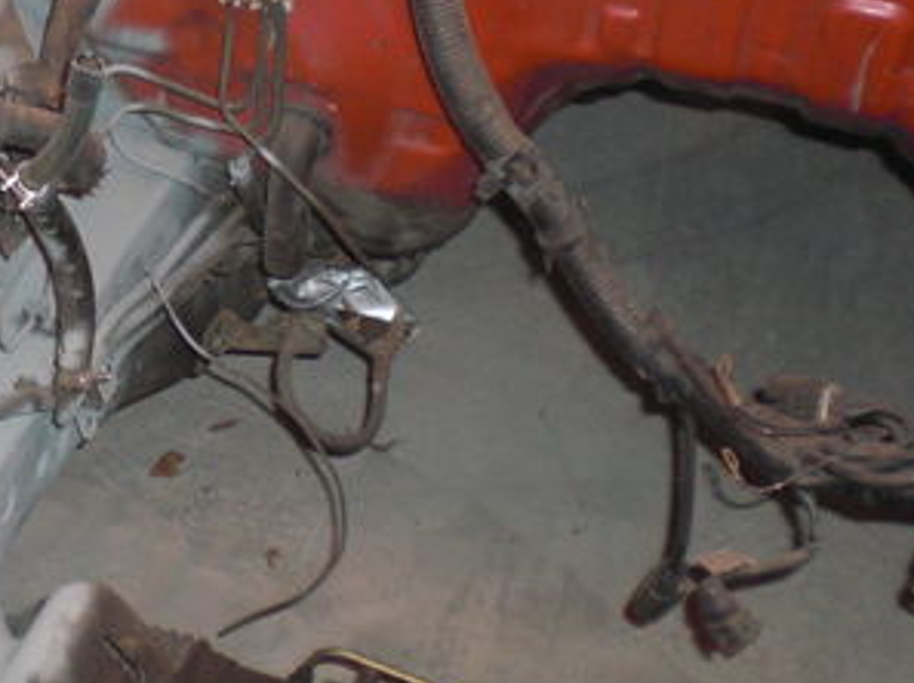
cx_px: 71
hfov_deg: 23.2
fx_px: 2163
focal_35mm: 82
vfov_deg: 17.9
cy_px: 206
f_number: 3.1
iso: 200
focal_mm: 6.3
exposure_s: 1/60
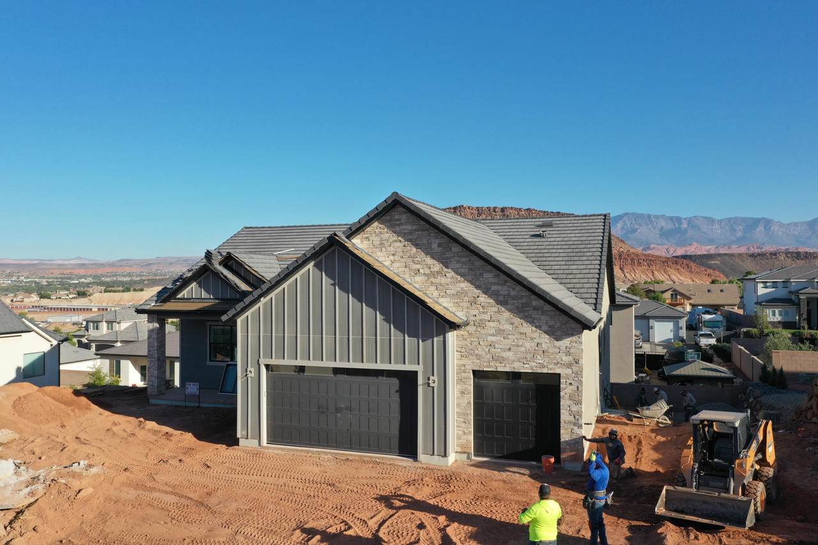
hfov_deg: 65.5
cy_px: 272
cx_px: 409
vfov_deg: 46.4
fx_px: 636
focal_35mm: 28
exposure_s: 1/400
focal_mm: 10.26
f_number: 5.6
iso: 100
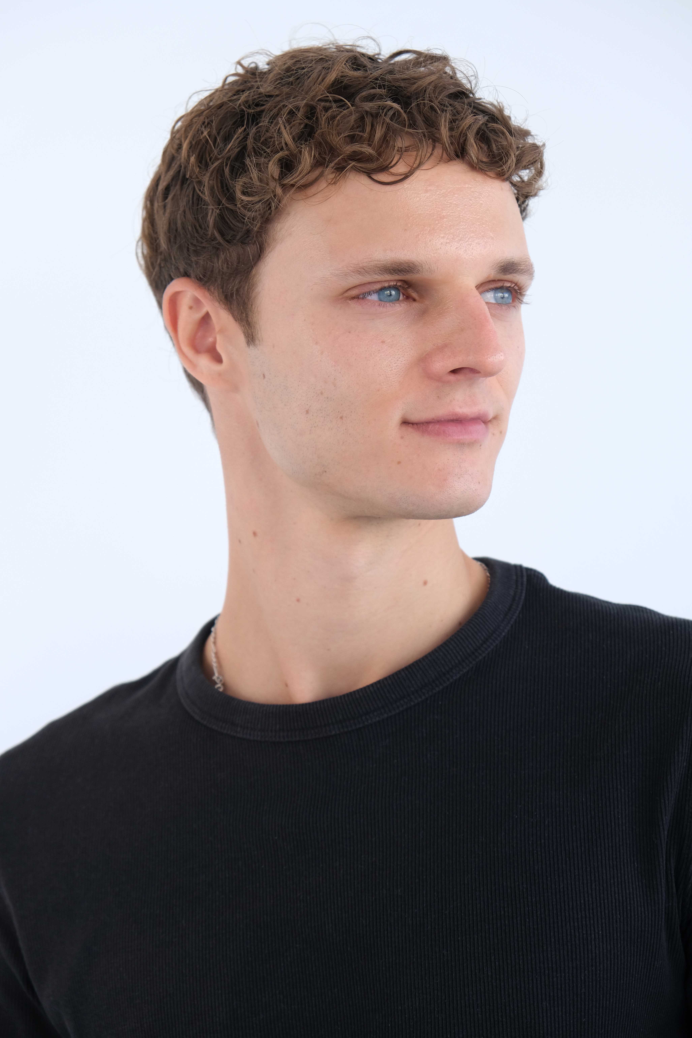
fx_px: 2422
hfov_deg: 16.3
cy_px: 518
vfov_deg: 24.2
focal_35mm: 84
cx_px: 342
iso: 640
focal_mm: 55
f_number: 4.5
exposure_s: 1/125
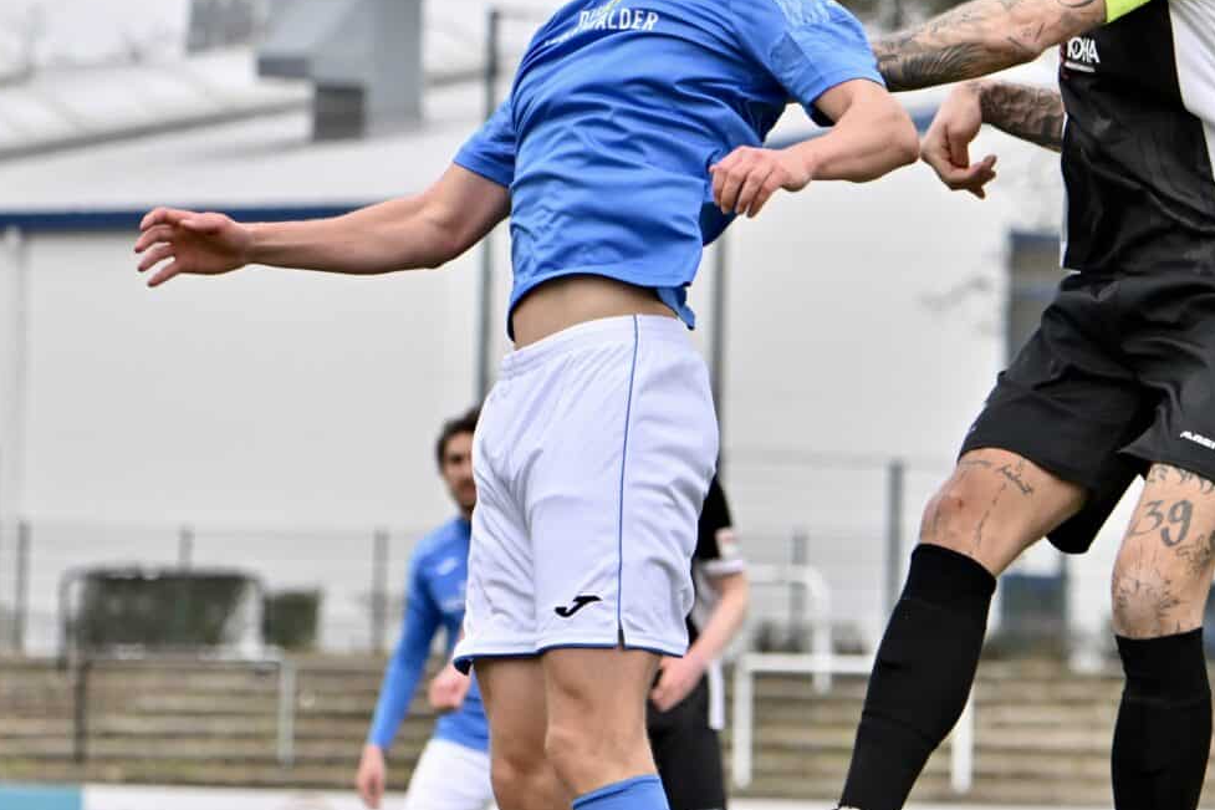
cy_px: 414
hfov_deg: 5.6
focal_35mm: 367
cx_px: 1001
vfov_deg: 3.7
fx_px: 12383
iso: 1000
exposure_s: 1/1600
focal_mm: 175
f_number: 5
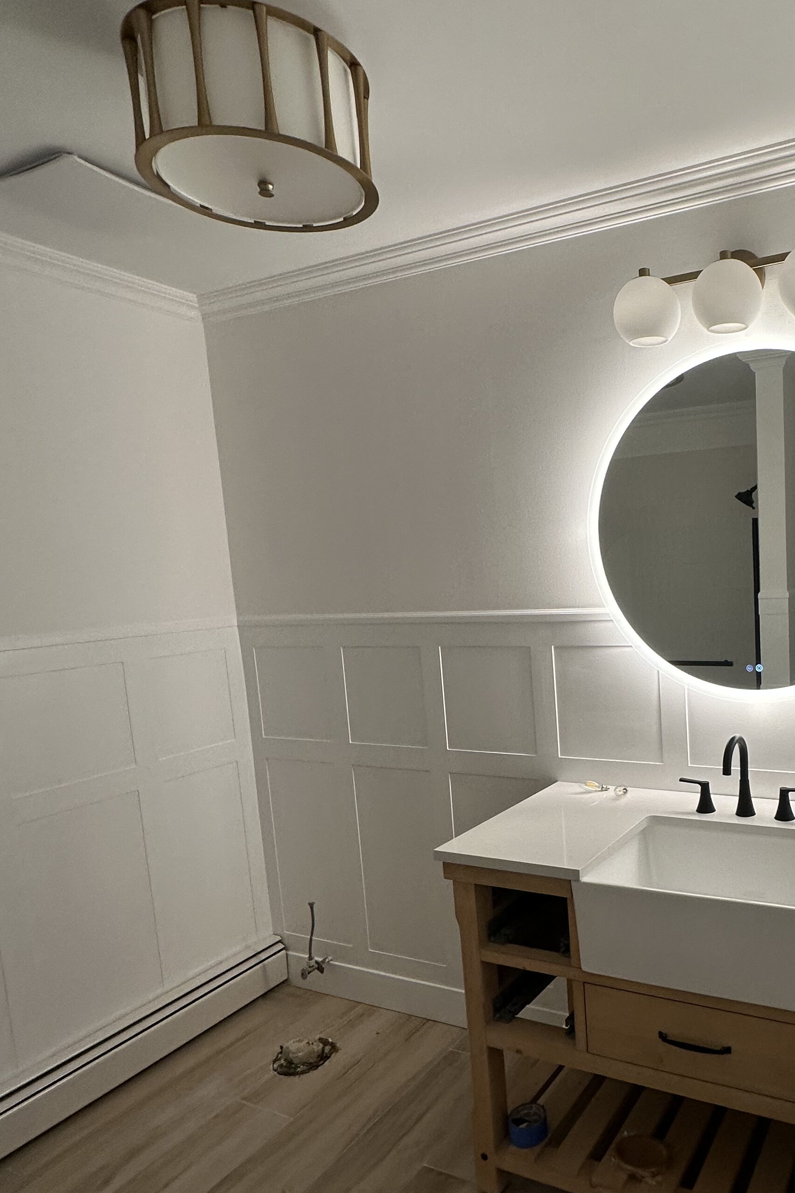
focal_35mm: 23
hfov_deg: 51.1
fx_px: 762
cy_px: 651
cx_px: 653
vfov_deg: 75.9
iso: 100
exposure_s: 1/99
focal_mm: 2.22
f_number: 2.2
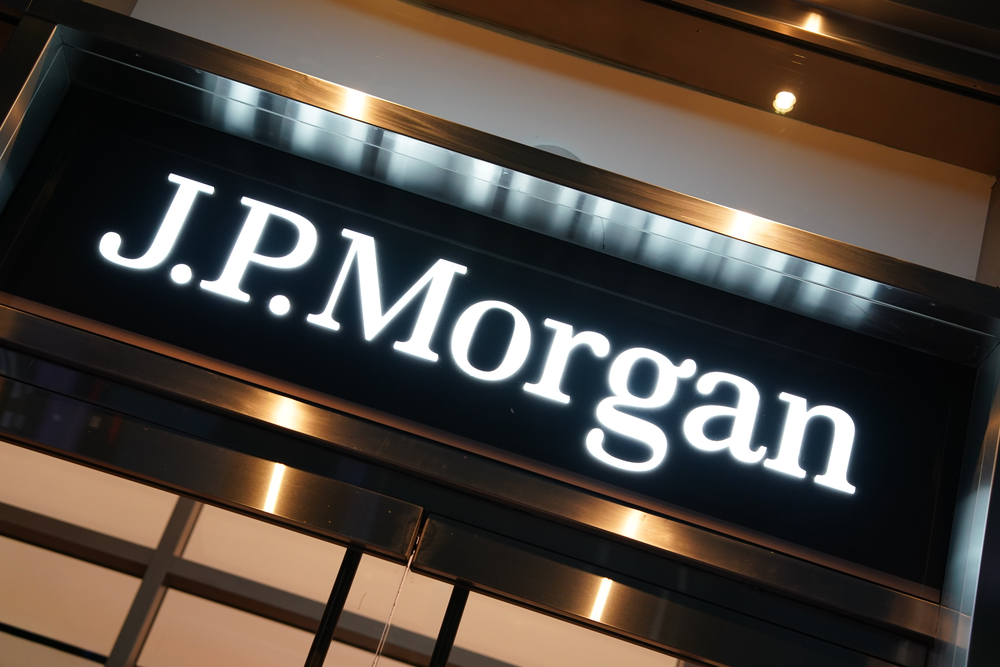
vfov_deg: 22.6
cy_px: 334
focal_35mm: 60
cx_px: 500
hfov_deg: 33.4
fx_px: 1667
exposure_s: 1/60
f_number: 2.8
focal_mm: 60
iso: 1600
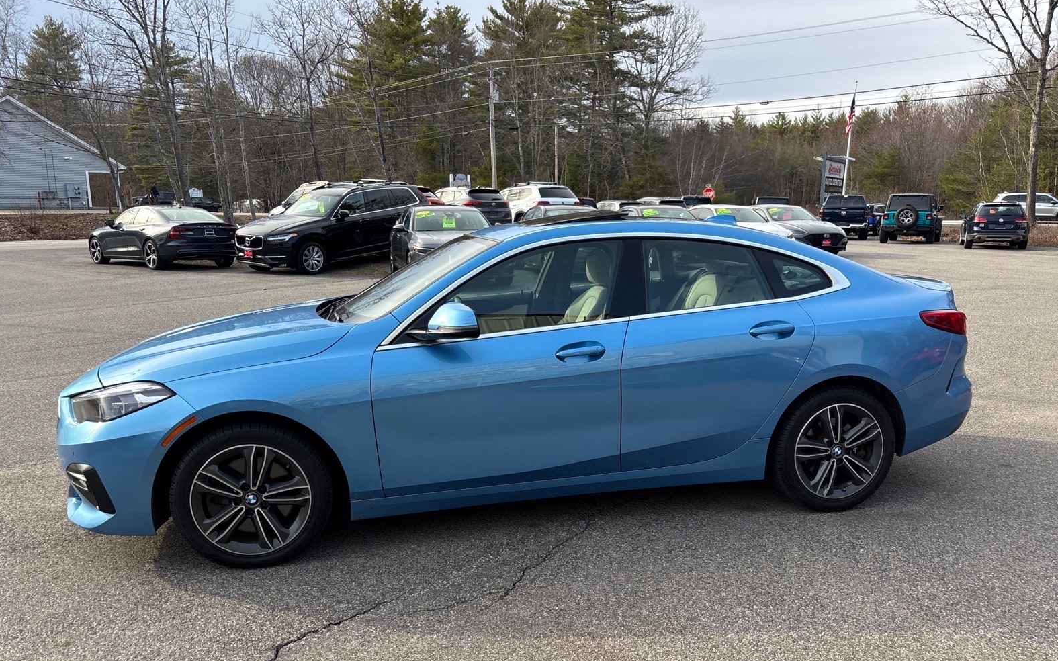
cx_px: 536
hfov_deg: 66.5
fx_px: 807
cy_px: 385
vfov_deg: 44.4
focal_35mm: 28
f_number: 1.6
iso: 50
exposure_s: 1/608
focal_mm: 5.96
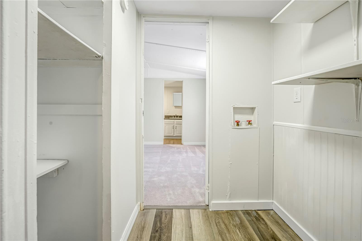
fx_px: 141
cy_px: 120
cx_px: 181
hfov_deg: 104.3
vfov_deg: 81.2
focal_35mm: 14
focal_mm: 14
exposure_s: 1/5
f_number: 9
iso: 320
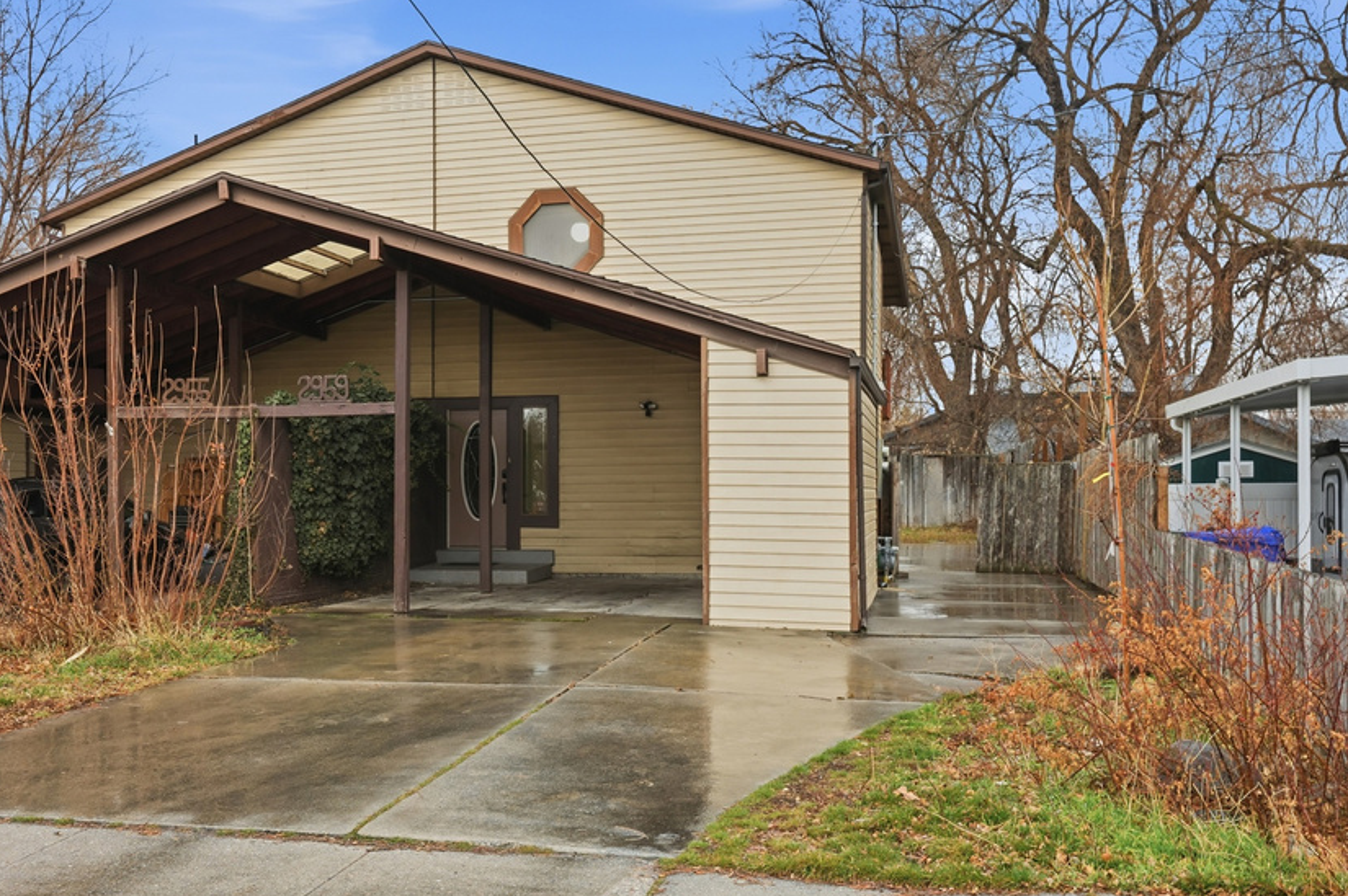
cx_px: 567
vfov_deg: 36.8
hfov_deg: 52.9
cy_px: 457
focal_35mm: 36
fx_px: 1347
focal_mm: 29
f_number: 9
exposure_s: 1/250
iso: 250
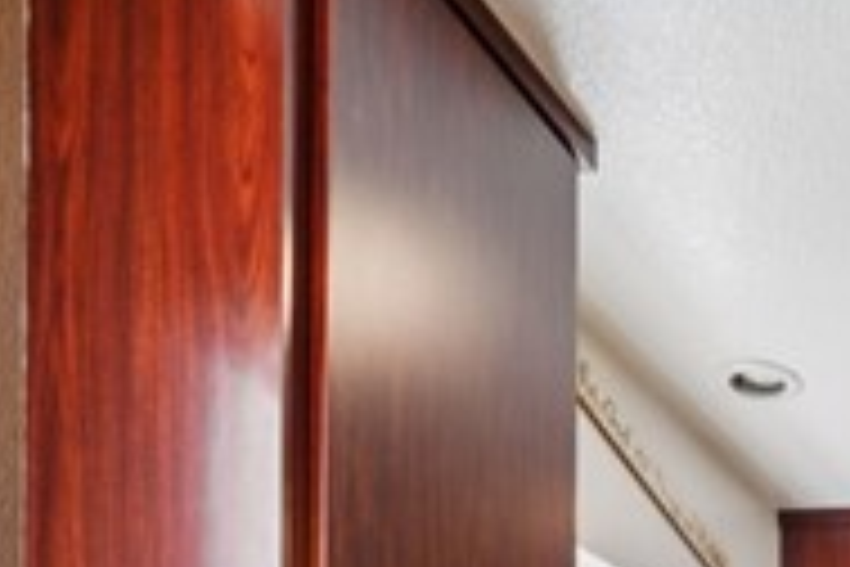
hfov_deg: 32.4
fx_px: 1039
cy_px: 900
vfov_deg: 23.1
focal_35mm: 44
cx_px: 1129
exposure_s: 1/10
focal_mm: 13
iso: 400
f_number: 8
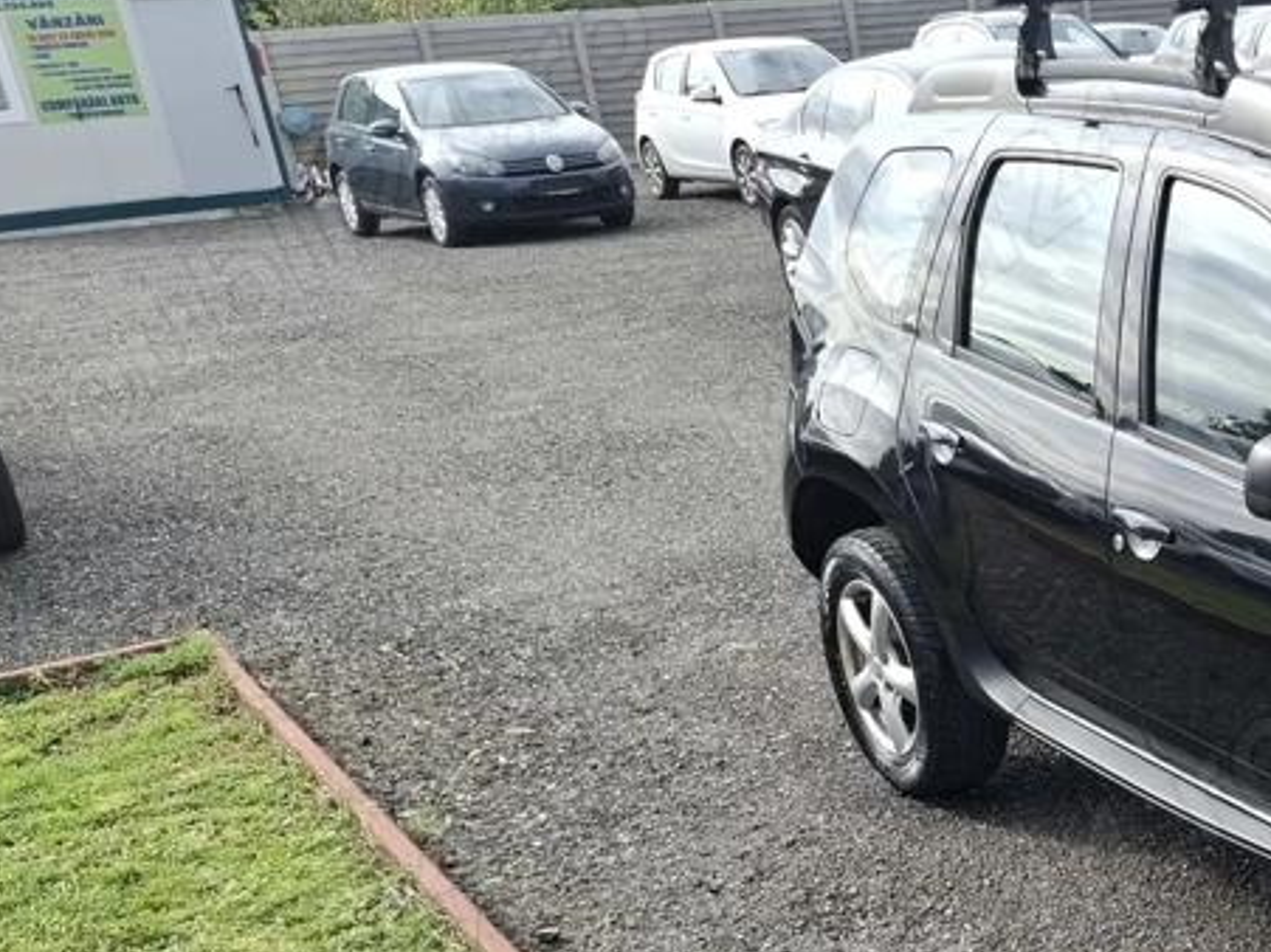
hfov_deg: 33.6
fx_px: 1872
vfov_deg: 26.7
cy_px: 989
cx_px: 1333
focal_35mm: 51
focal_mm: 5.54
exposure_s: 1/473
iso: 50
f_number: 1.8
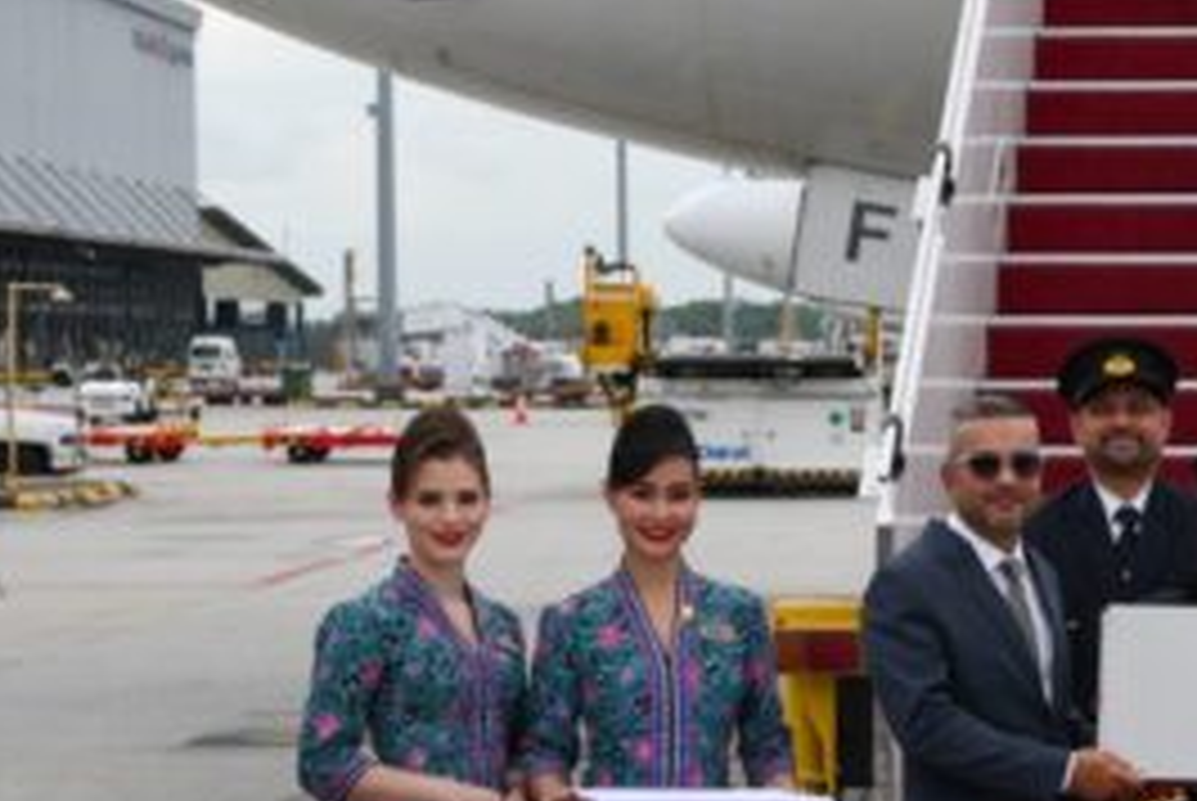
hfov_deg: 16.2
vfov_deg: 11.1
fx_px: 4127
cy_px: 572
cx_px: 1210
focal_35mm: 124
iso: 1250
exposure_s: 1/4000
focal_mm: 43
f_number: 8
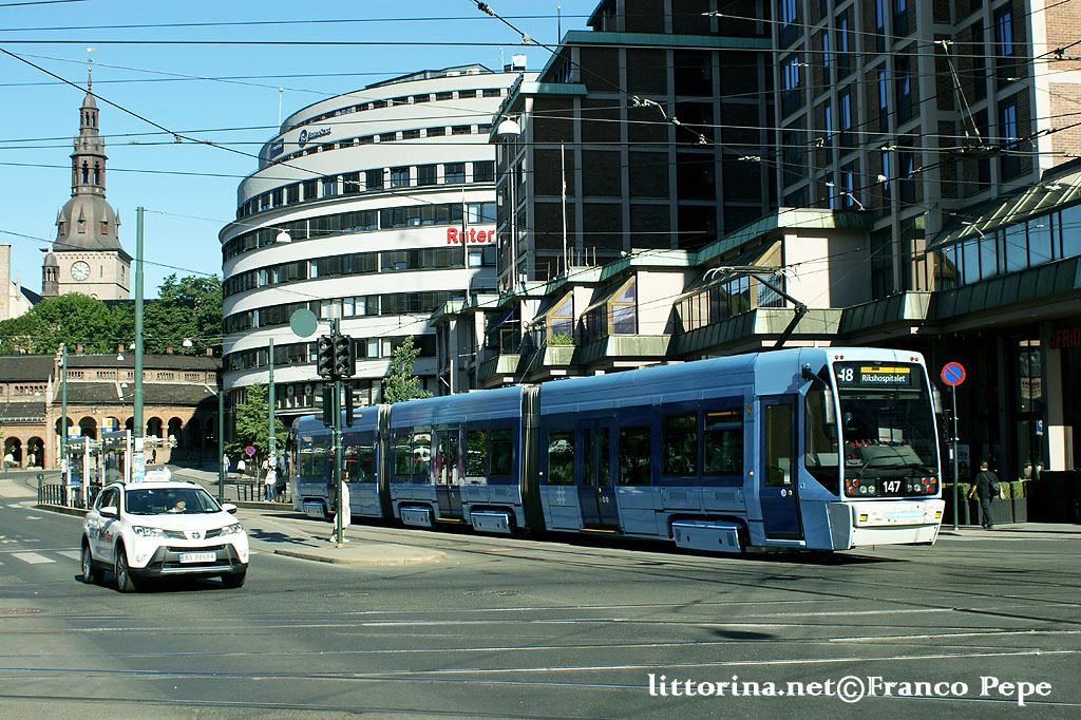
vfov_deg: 29.8
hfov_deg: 43.6
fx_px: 1351
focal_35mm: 45
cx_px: 540
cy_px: 360
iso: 200
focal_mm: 30
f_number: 9
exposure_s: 1/250
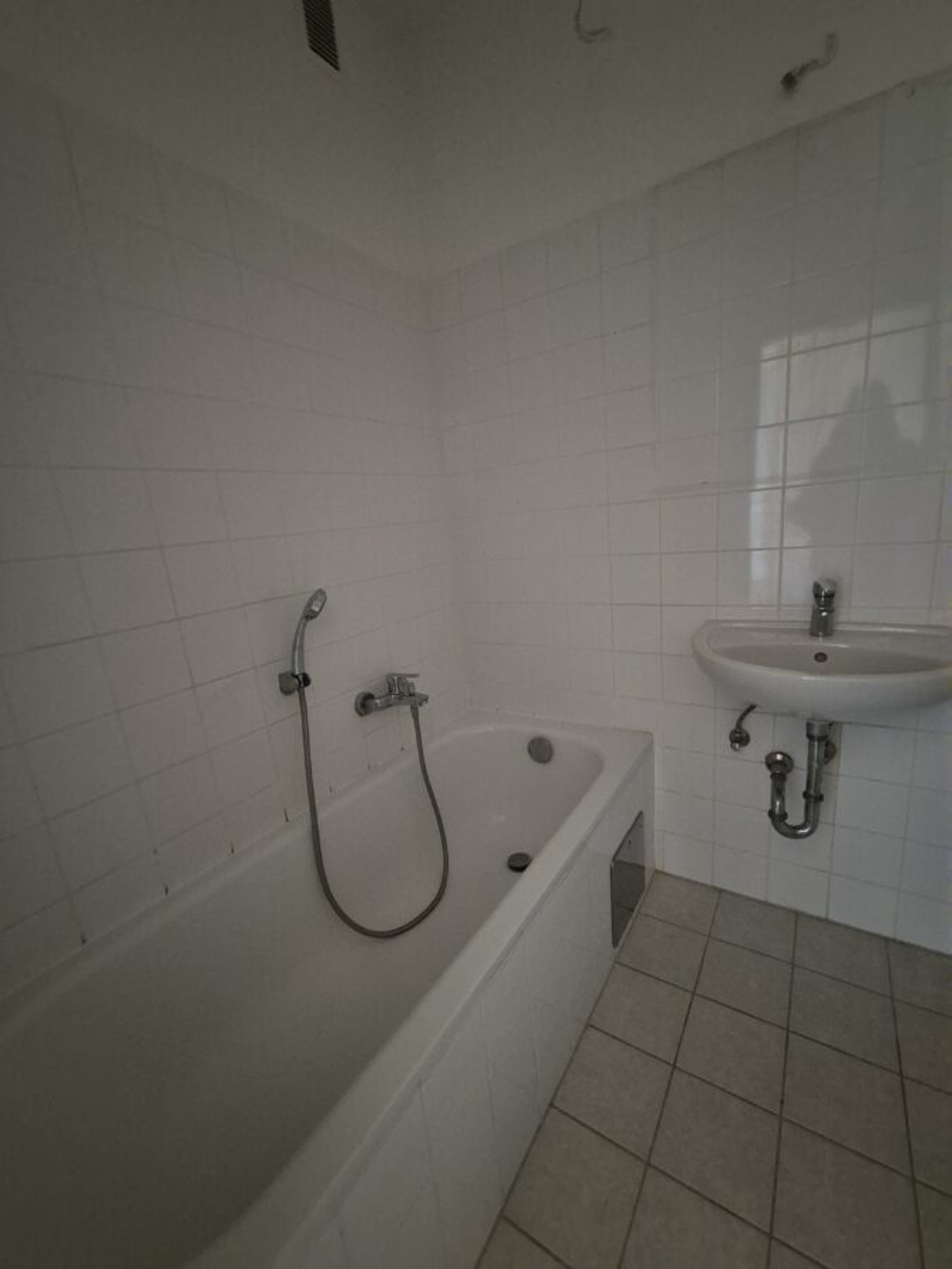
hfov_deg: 89.9
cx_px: 476
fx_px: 477
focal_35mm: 13
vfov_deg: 106.2
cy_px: 634
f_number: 2.2
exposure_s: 1/25
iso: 1250
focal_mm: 2.2
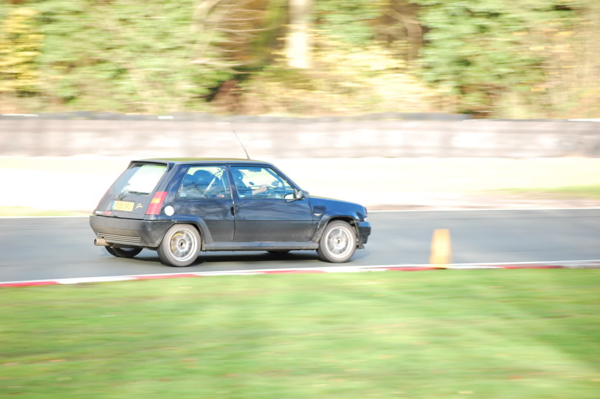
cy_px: 200
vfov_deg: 10.6
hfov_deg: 15.9
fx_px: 2148
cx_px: 300
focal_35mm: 129
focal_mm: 86
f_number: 4.5
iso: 200
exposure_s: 1/125
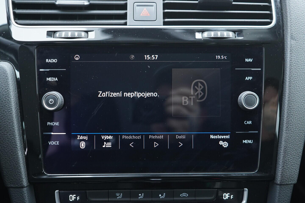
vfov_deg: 36.9
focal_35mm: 36
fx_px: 305
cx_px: 152
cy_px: 102
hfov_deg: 53.1
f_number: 2.8
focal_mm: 24
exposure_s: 1/40
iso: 800
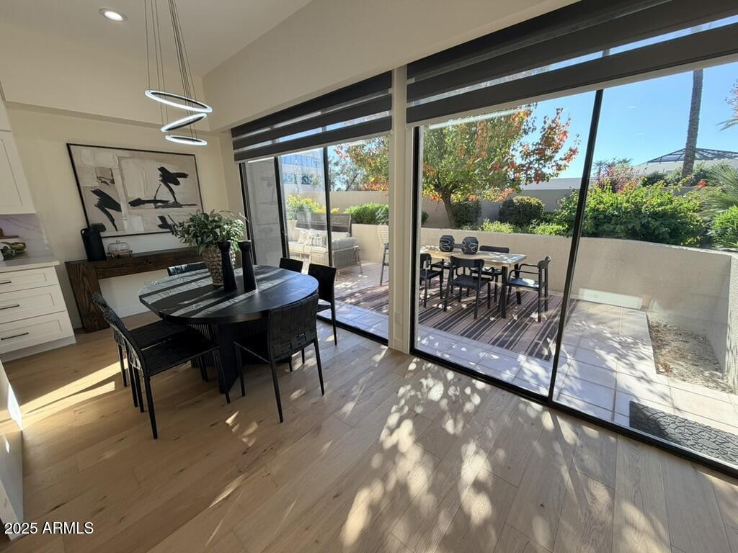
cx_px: 369
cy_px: 276
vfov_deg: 85.7
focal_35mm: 14
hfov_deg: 102.1
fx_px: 298
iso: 40
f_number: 2.2
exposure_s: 1/246
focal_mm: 2.22
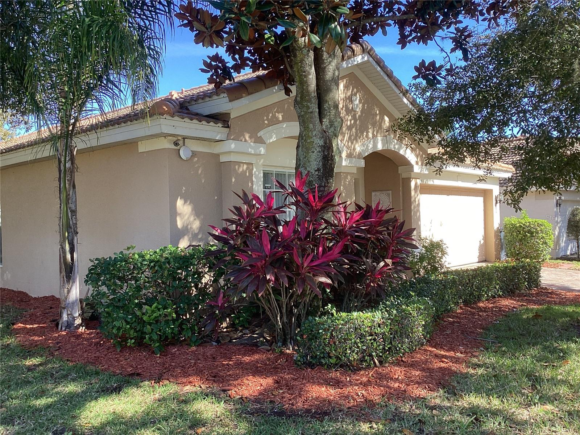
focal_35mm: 31
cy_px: 218
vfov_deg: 45.4
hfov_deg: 58.4
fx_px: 519
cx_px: 290
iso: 25
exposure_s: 1/120
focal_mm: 3.3
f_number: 2.4
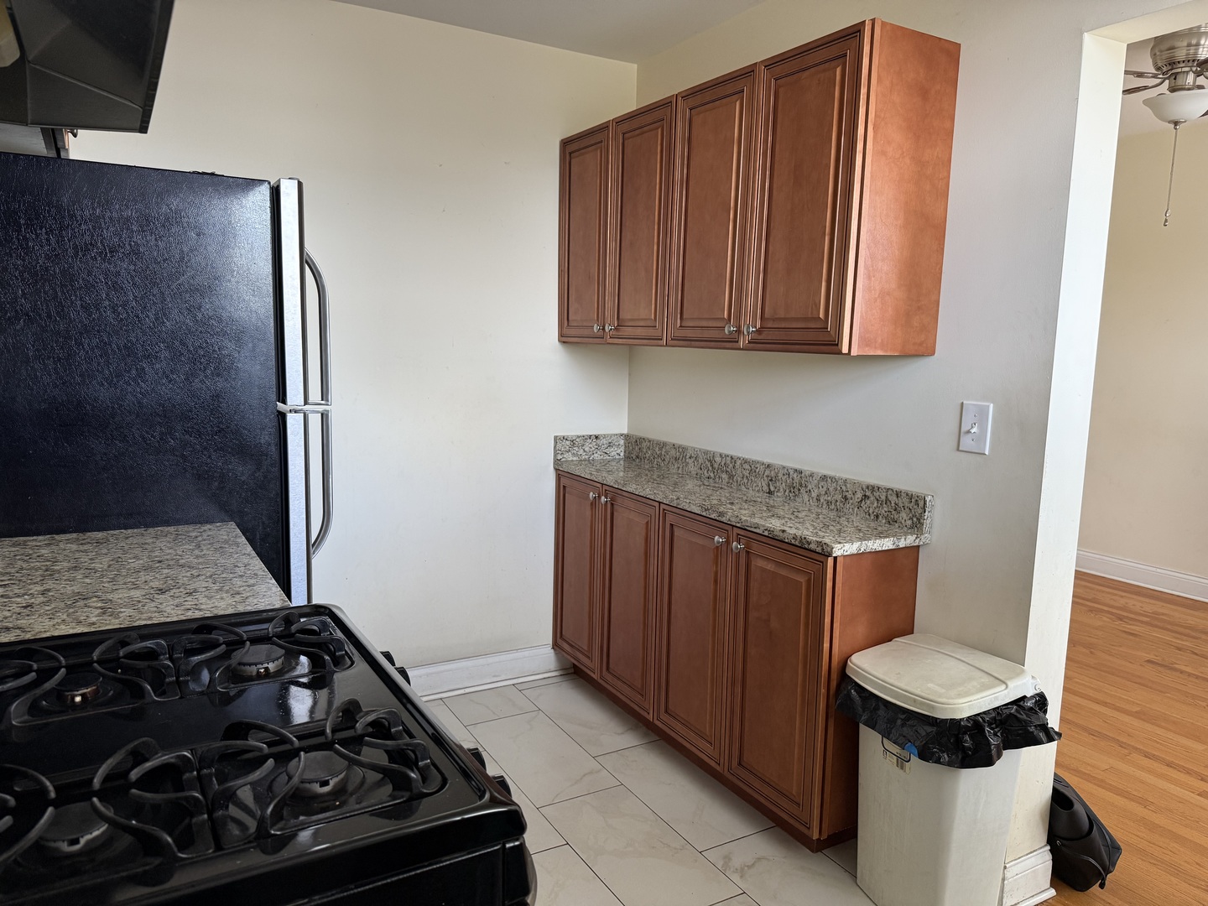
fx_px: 838
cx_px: 604
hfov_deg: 71.6
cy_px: 453
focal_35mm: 24
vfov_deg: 56.8
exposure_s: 1/60
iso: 200
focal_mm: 6.76
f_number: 1.78
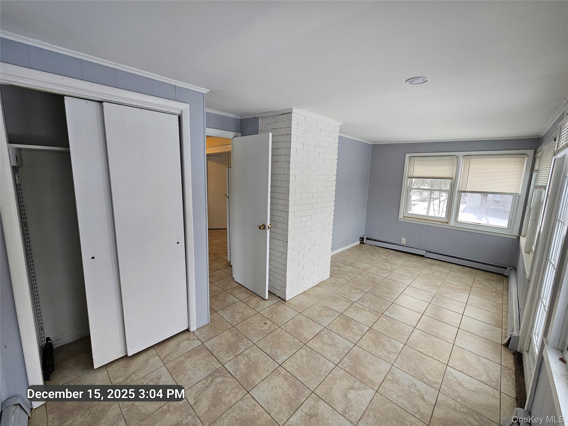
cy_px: 213
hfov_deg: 106.2
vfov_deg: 89.9
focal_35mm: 13
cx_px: 284
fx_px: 213
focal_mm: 2.2
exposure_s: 1/60
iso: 64
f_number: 2.2
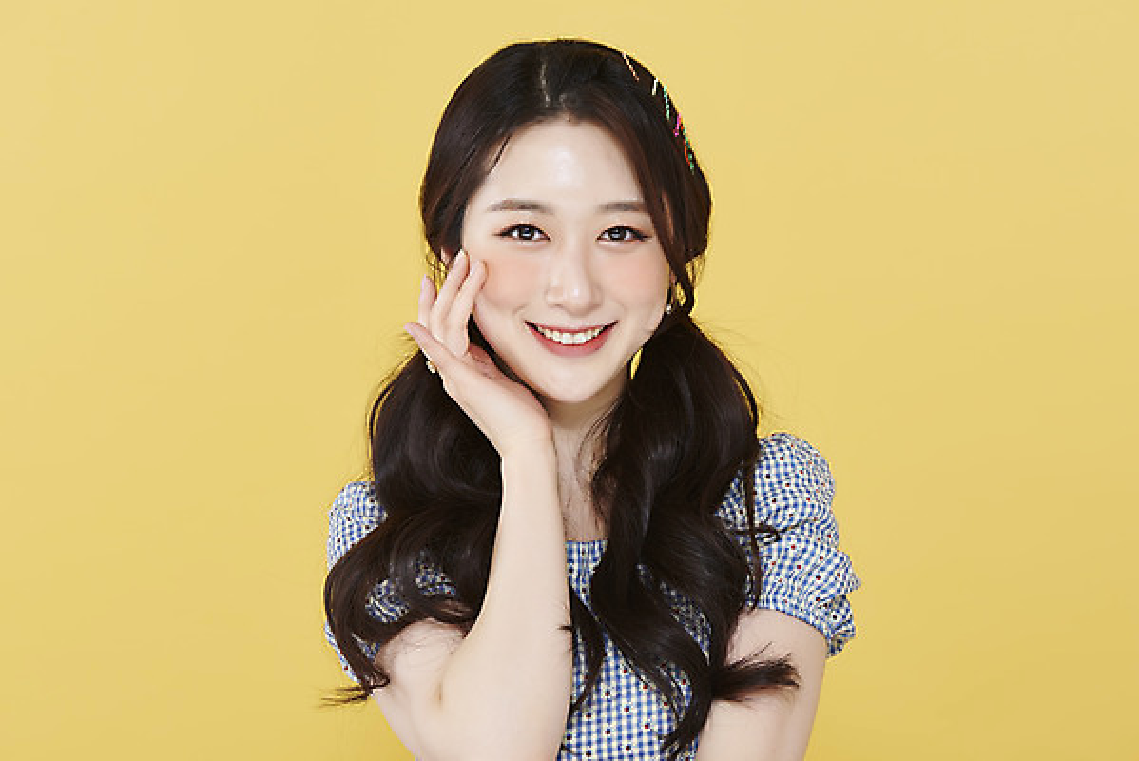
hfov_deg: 19.4
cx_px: 570
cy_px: 380
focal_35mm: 105
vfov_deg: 13.1
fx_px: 3324
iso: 64
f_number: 11
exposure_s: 1/125
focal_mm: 105
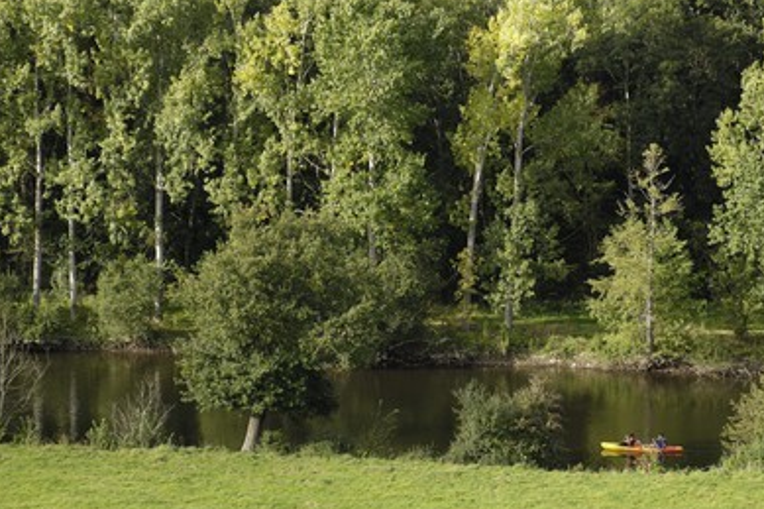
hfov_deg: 19.4
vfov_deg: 13.0
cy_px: 248
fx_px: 2239
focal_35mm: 106
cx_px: 408
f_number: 3.8
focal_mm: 65
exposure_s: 1/160
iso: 100
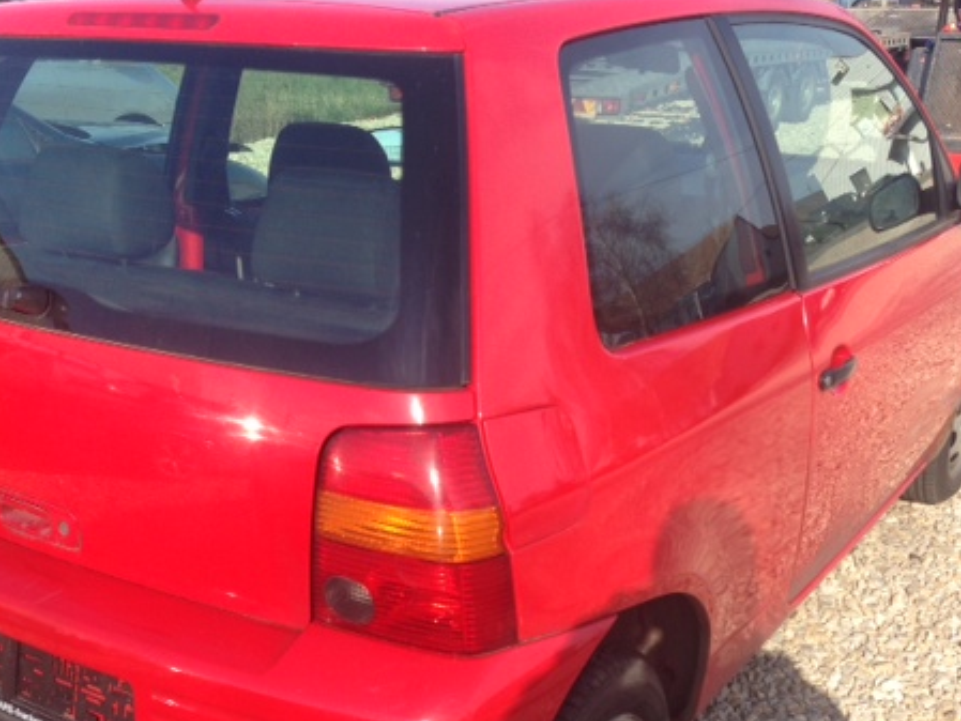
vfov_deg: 30.7
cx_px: 405
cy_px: 466
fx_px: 1305
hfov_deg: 40.3
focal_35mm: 47
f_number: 2.4
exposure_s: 1/763
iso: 50
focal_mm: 4.12
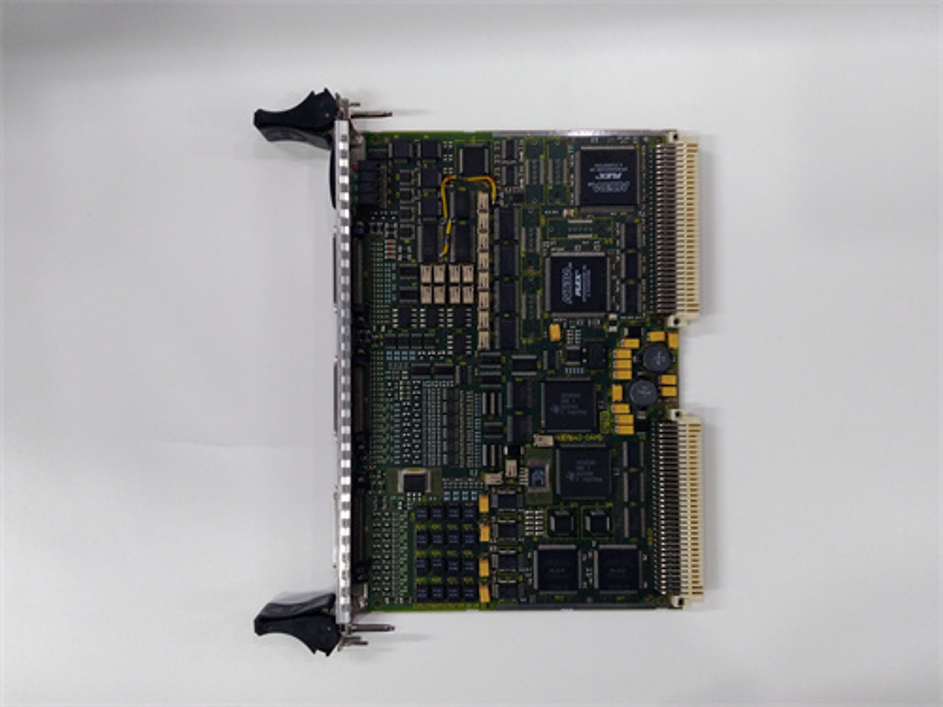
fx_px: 736
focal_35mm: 27
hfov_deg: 65.3
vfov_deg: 51.4
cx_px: 472
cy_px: 354
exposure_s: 1/33
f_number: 2
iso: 224
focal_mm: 3.79
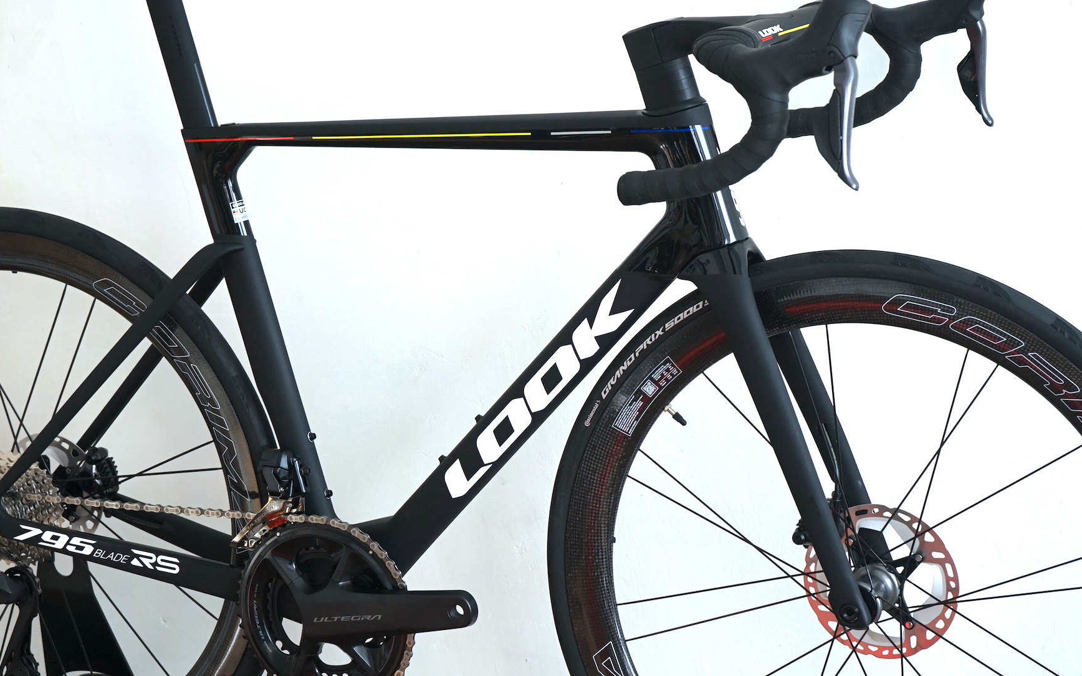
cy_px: 317
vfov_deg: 15.4
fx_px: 2506
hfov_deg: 24.4
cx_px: 489
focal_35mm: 85
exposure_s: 1/160
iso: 500
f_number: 5.6
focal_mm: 63
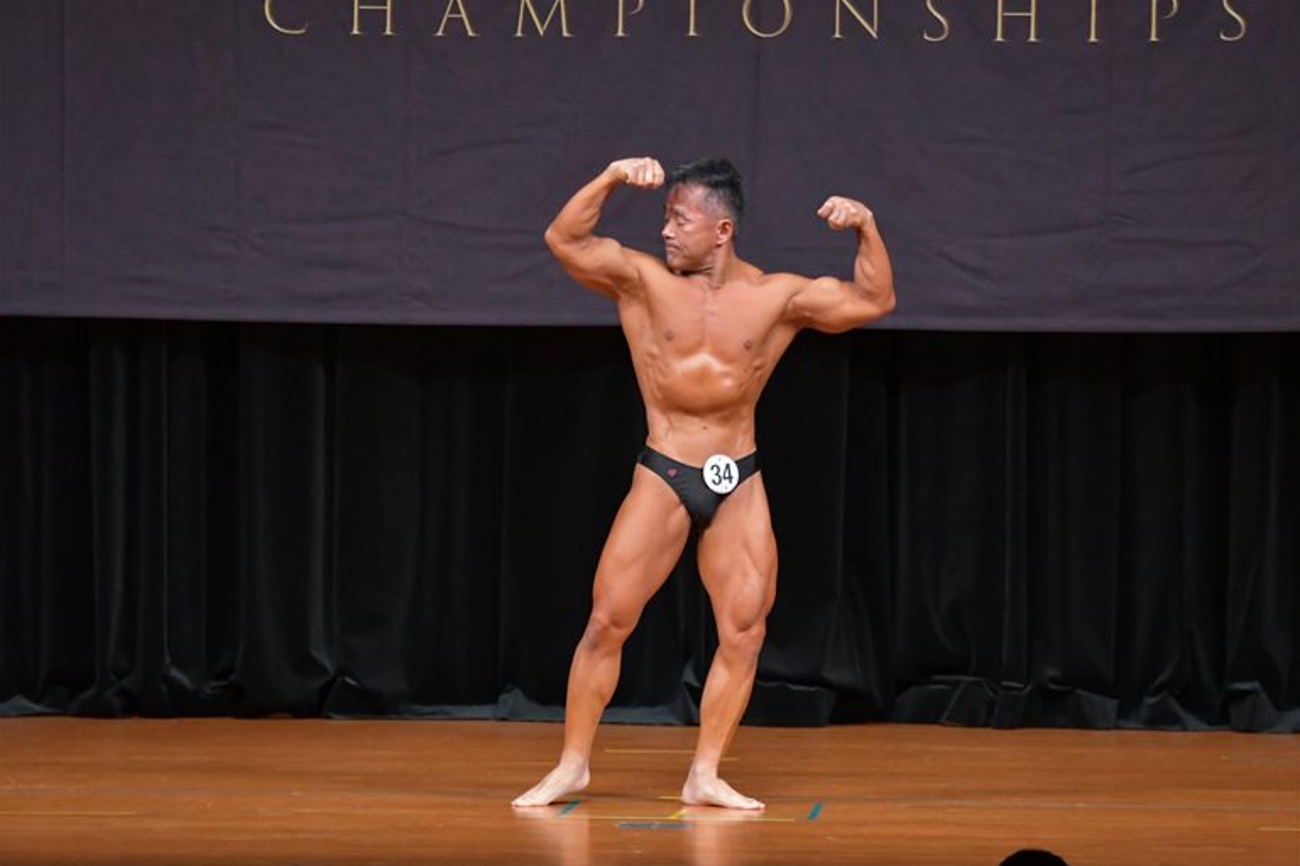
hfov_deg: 8.0
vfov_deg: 5.3
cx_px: 652
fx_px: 9276
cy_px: 433
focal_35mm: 257
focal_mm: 170
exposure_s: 1/400
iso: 5000
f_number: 5.6
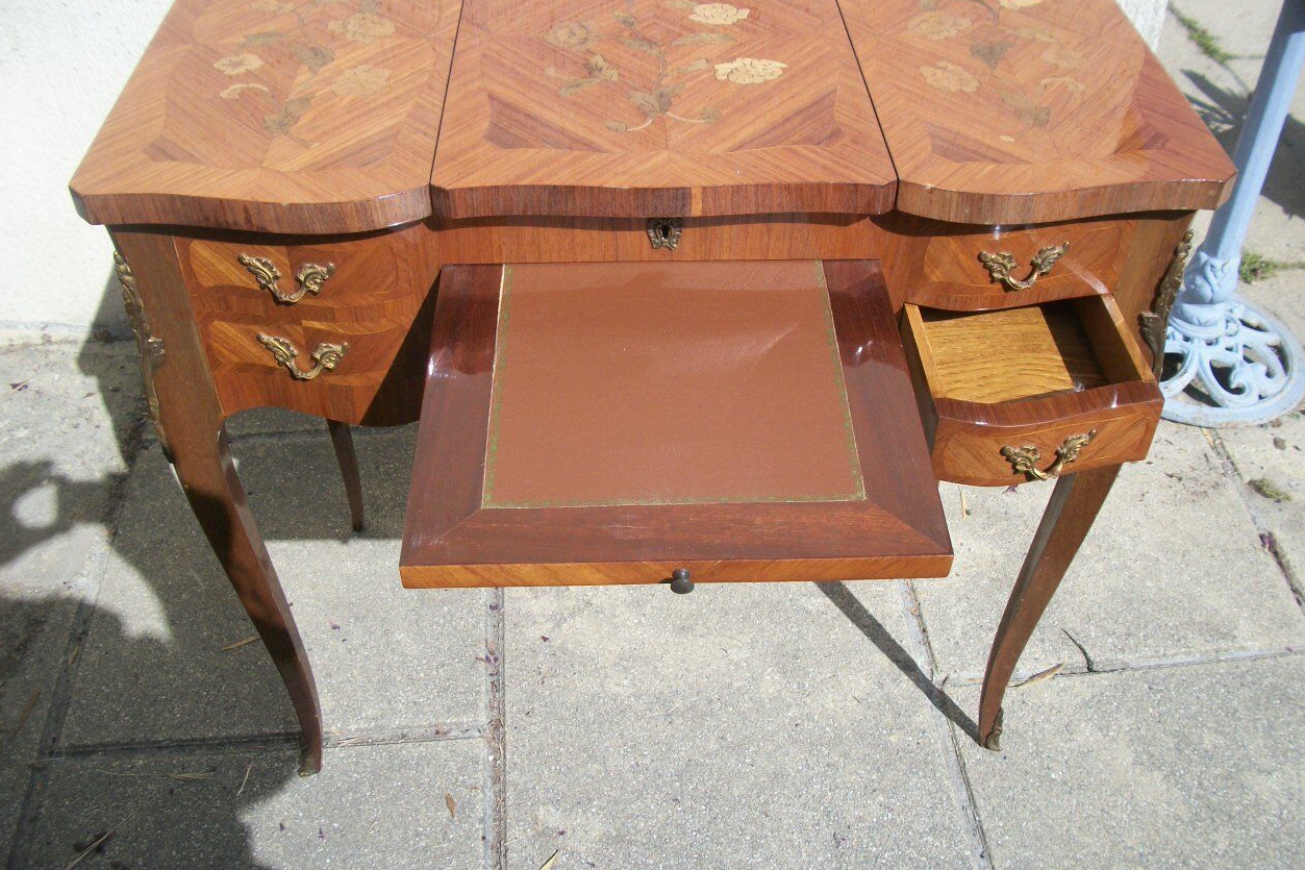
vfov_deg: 38.9
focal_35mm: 34
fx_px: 1232
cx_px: 648
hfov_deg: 55.8
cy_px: 443
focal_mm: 5.7
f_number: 8.8
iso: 80
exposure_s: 1/160
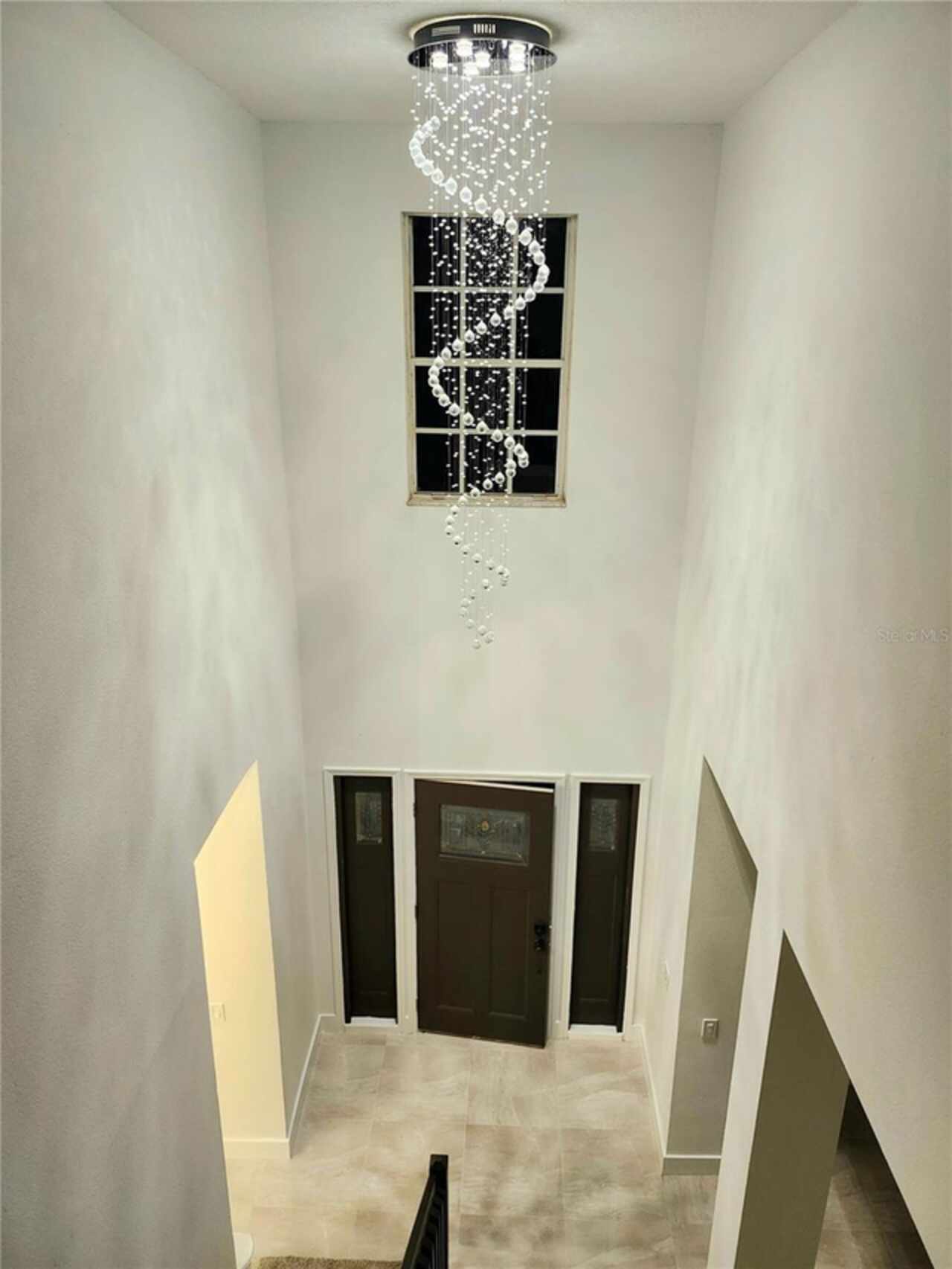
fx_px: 843
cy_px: 634
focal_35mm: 23
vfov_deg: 73.9
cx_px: 476
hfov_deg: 58.9
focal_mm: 5.54
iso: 320
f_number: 1.8
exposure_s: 1/120
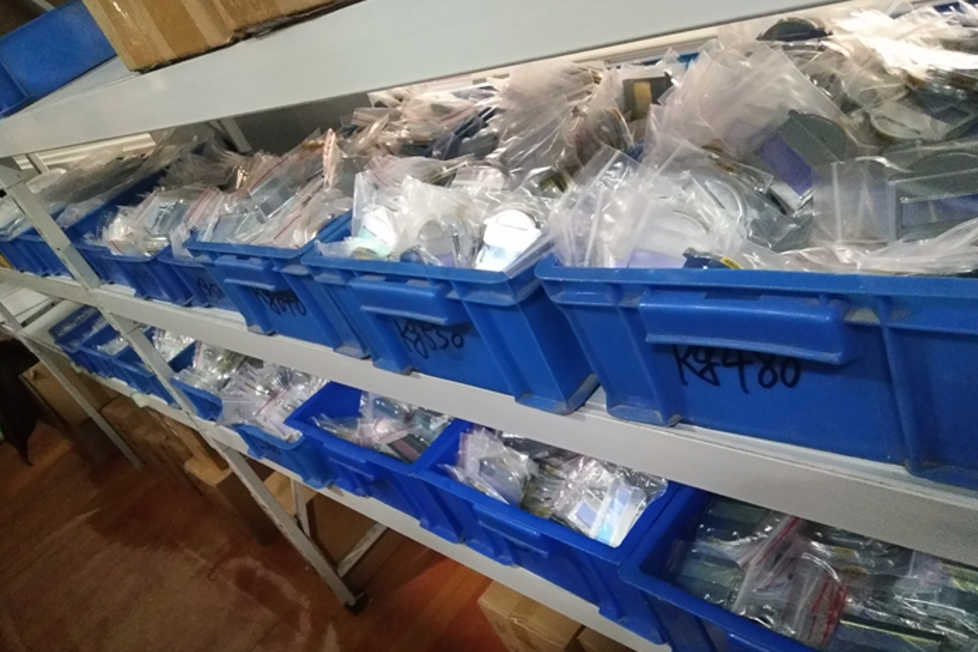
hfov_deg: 78.6
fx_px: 597
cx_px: 488
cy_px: 349
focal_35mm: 22
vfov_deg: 57.1
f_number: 2.2
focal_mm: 3.66
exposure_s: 1/33.3
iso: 708
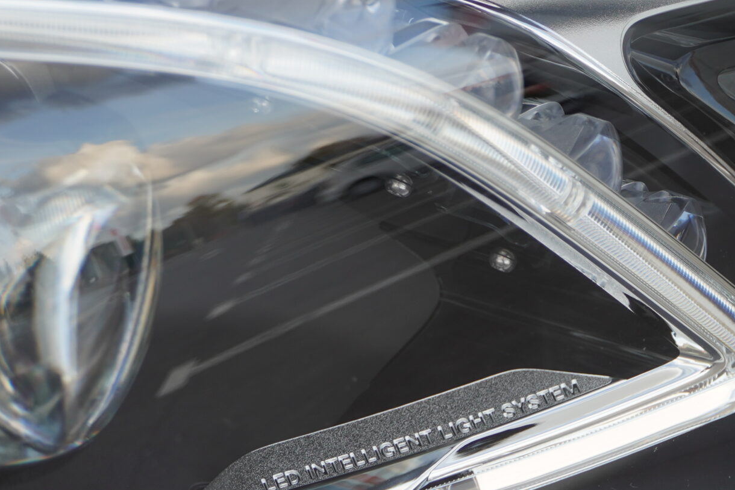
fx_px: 3534
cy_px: 391
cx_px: 275
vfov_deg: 7.9
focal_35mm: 173
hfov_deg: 11.9
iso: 100
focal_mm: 55
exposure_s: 1/100
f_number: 4
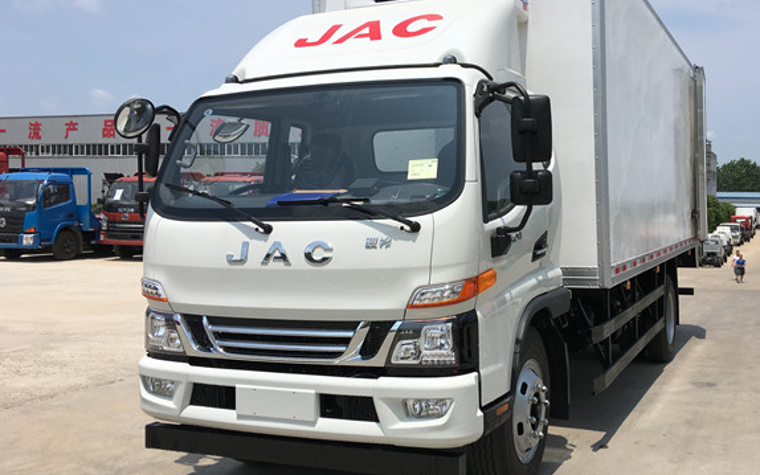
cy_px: 220
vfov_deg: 33.6
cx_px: 465
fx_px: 787
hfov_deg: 51.1
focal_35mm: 38
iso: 25
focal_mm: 4.15
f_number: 2.2
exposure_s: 1/1972
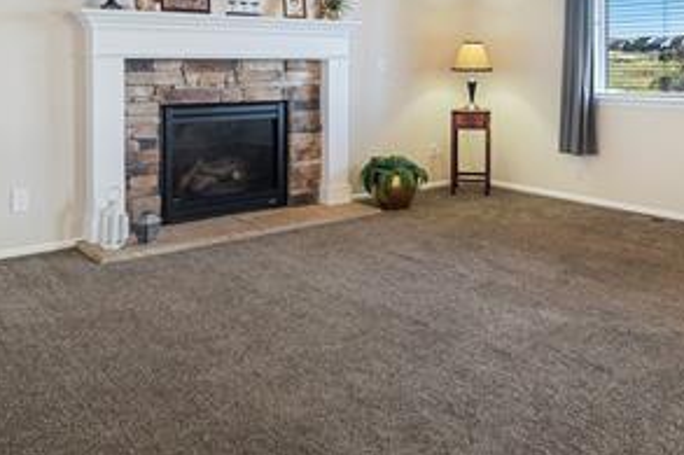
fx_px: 665
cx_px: 437
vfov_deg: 35.9
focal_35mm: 35
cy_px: 61
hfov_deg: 53.7
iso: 640
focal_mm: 16
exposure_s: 1/10
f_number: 6.7
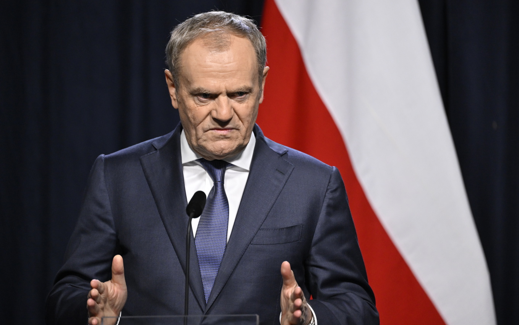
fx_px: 4909
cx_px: 260
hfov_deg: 6.1
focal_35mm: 347
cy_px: 157
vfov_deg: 3.8
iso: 2500
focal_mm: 340
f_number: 4
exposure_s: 1/320
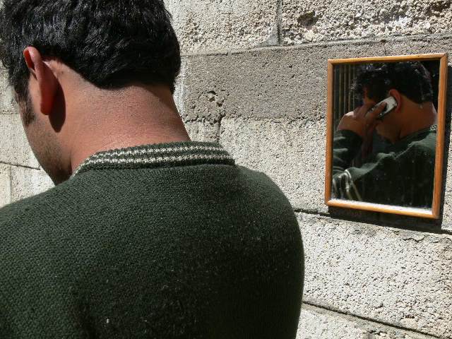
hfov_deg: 52.6
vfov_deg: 40.7
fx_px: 457
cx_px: 226
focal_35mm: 35
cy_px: 170
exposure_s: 1/320
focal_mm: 7.4
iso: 80
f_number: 5.6
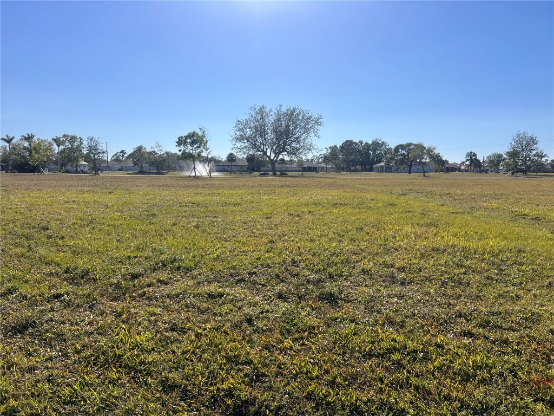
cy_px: 208
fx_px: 416
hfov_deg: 67.3
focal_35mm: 26
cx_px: 277
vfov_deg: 53.1
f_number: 1.5
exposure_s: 1/8696
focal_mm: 5.7
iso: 50
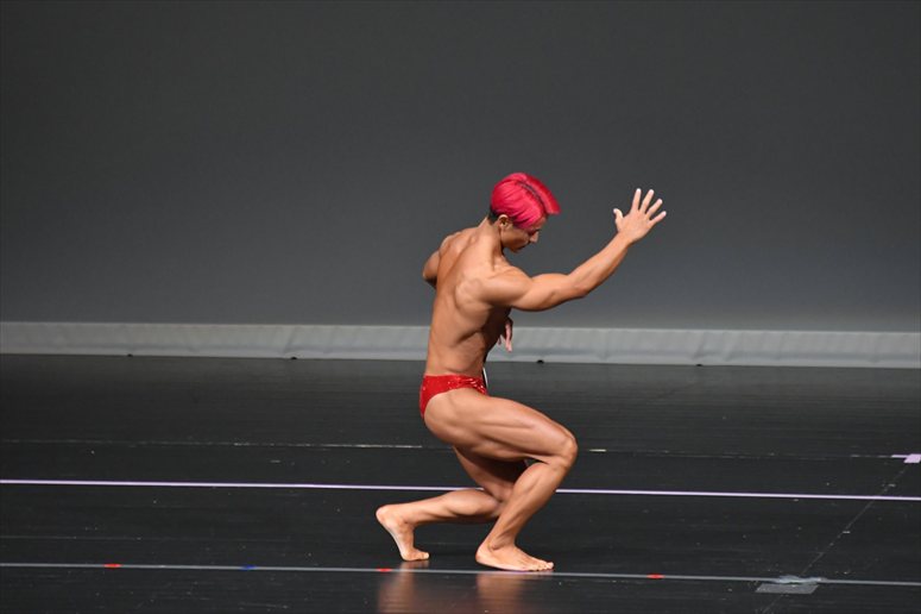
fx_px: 9589
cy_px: 307
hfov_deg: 5.5
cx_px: 460
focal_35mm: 375
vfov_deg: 3.7
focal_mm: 250
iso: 4000
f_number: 5.6
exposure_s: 1/400
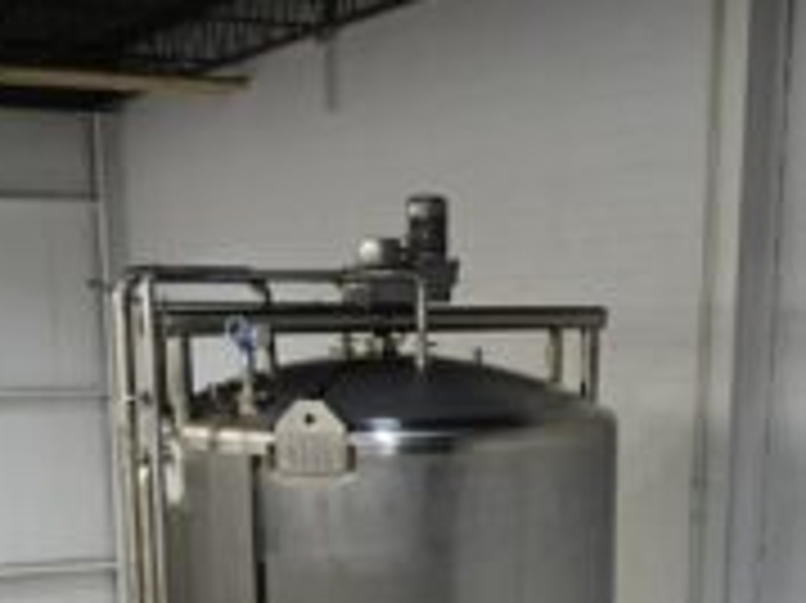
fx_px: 1559
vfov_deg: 20.3
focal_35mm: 67
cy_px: 758
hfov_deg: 29.0
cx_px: 446
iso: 100
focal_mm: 4.25
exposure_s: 1/30
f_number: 3.5
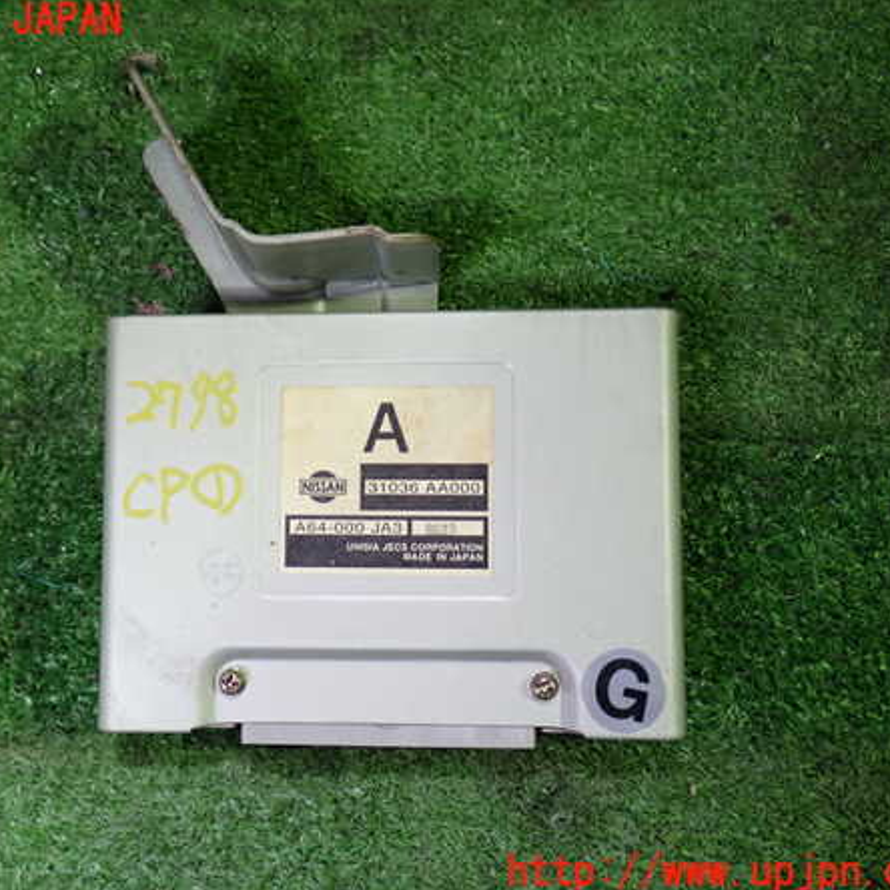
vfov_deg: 39.2
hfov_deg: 39.0
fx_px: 1251
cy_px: 447
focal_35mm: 43
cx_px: 359
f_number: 2.5
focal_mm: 6.37
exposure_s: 1/40
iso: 250
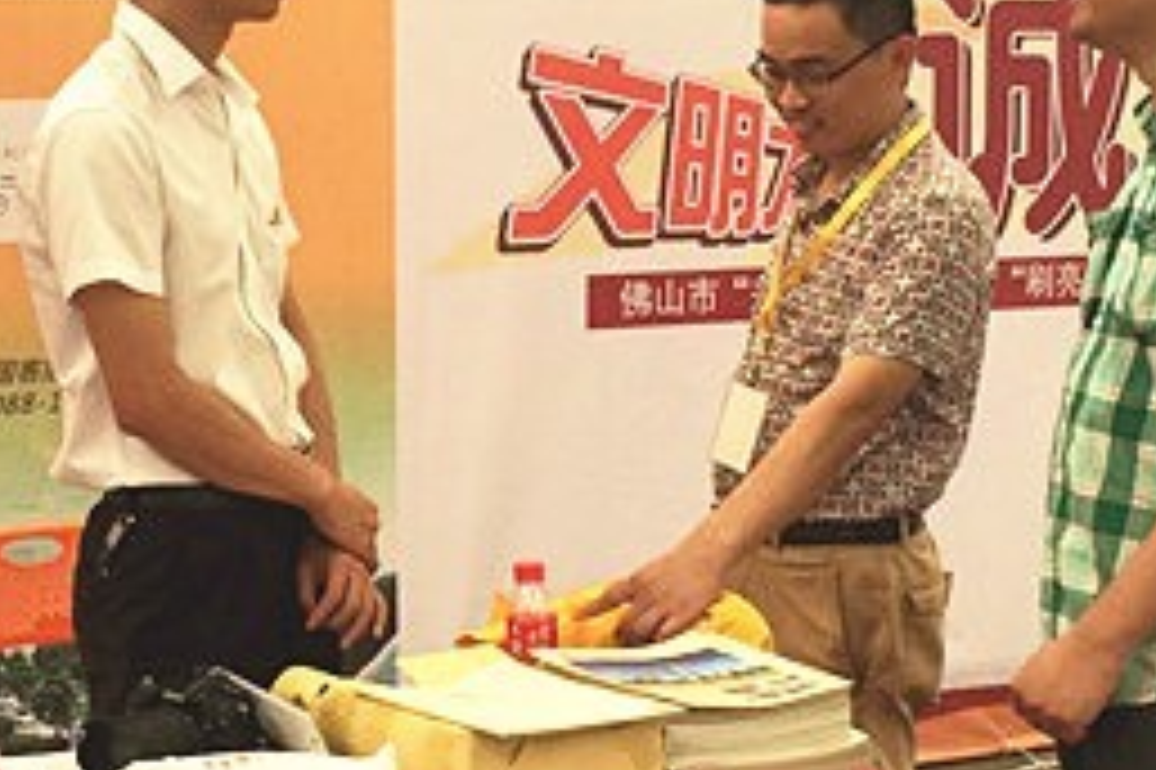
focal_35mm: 94
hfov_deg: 21.5
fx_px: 3016
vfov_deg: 14.5
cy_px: 239
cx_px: 306
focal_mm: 4.15
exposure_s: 1/554
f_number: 2.2
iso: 32
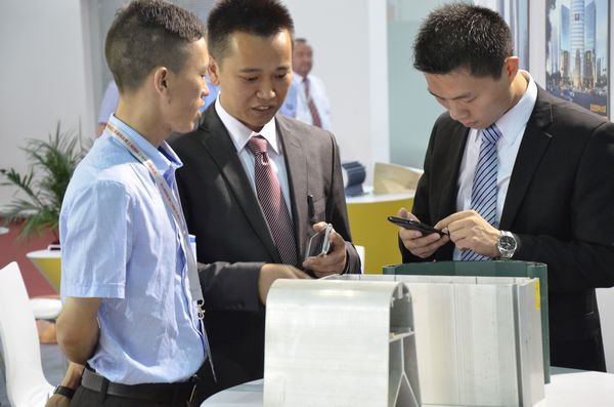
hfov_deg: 19.5
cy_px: 204
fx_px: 1787
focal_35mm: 105
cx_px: 307
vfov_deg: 13.0
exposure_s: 1/100
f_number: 5.6
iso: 2500
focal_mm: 70
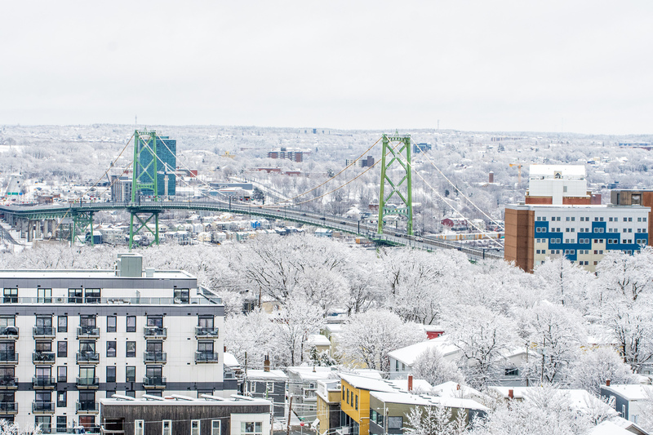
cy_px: 218
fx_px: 2339
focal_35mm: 129
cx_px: 326
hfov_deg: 15.9
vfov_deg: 10.6
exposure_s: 1/320
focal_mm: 86
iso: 640
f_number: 7.1
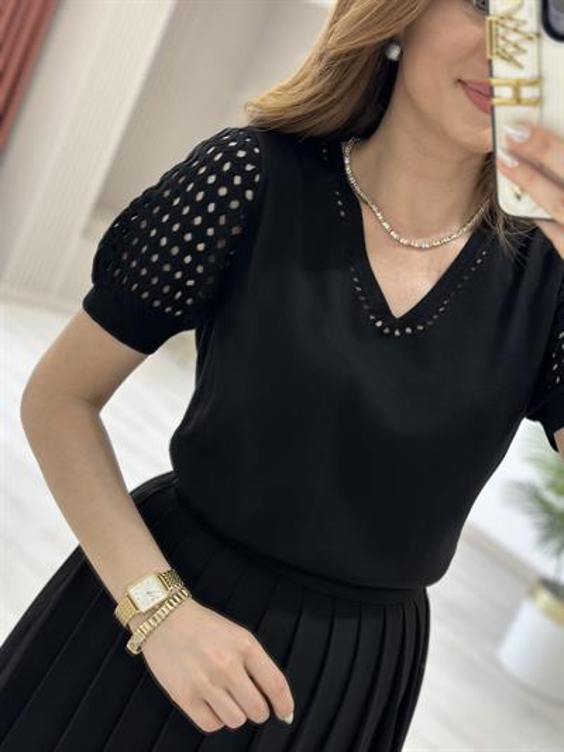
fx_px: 1042
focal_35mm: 48
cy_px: 376
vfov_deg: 39.6
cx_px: 282
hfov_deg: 30.3
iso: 80
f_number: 1.78
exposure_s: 1/151
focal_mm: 6.86
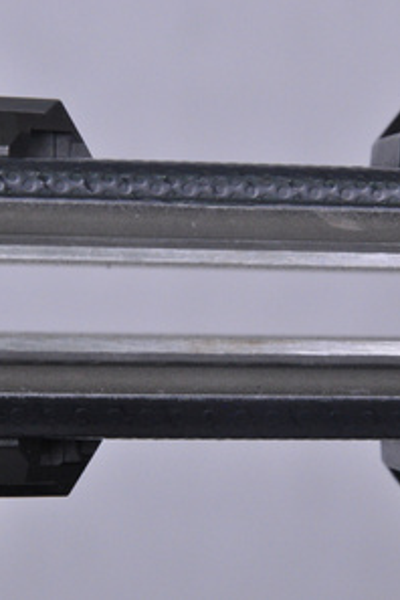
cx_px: 190
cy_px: 300
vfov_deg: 8.6
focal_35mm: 239
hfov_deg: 5.8
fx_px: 3979
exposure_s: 1/125
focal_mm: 105
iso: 3200
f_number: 9.5
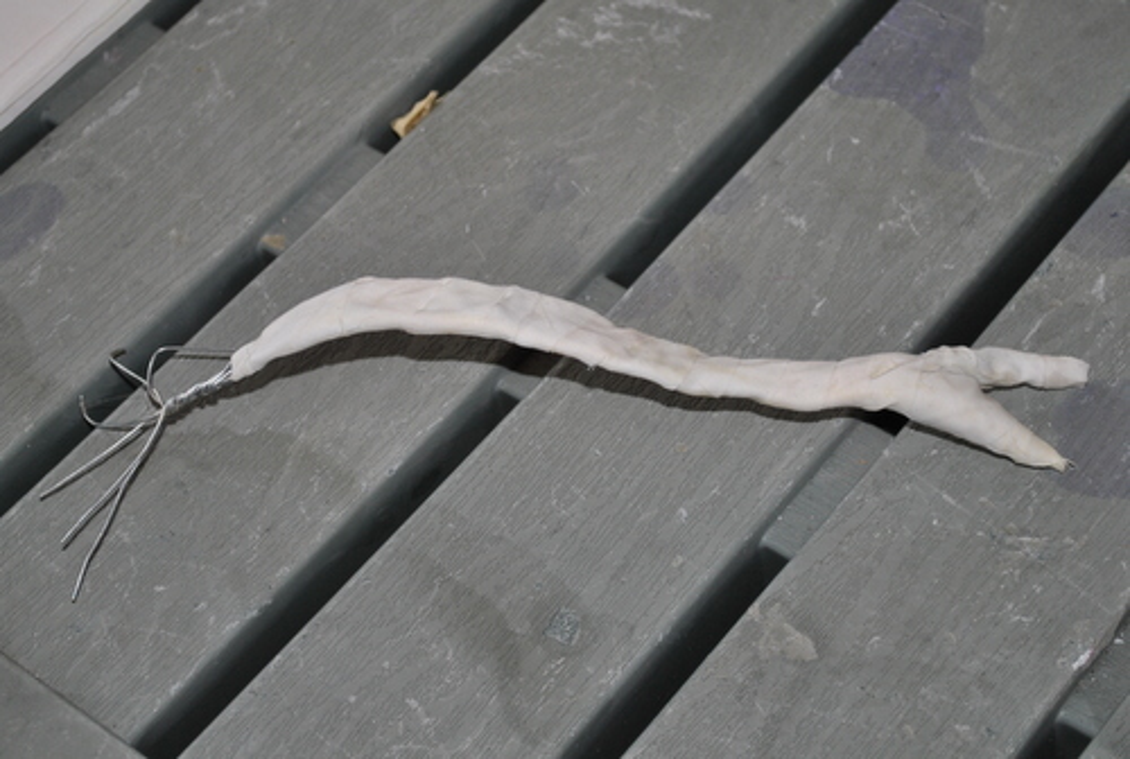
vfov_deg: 19.8
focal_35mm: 69
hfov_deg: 29.2
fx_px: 2171
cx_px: 565
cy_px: 380
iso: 200
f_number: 5.3
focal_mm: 46
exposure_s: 1/60
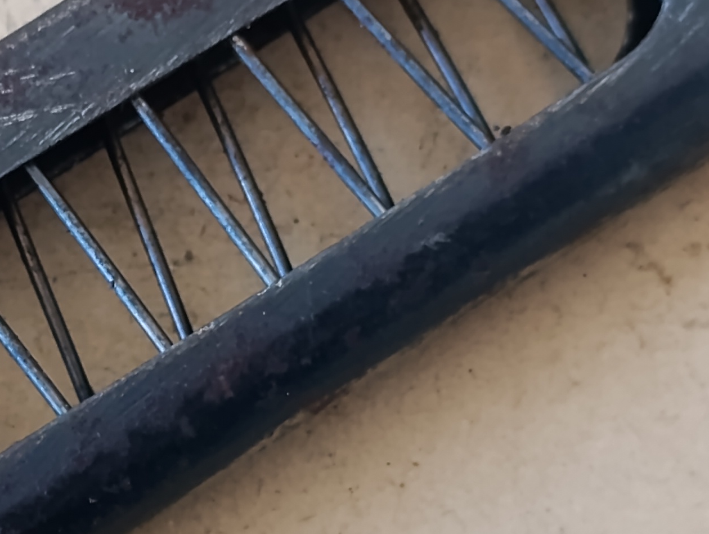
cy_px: 399
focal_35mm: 149
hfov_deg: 13.1
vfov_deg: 10.0
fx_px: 3055
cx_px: 96
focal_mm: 6.14
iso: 1000
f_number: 1.6
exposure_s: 1/33.3
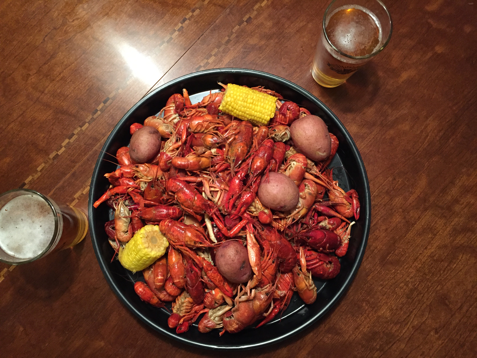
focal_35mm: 29
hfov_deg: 61.7
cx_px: 238
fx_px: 400
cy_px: 179
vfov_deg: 48.2
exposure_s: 1/15
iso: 250
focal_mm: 4.15
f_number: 2.2
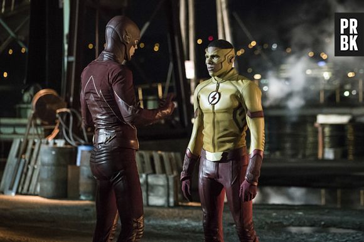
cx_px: 182
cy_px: 121
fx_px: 1405
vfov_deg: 9.9
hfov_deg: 14.8
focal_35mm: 139
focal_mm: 139
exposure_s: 1/160
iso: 10000
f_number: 4.5
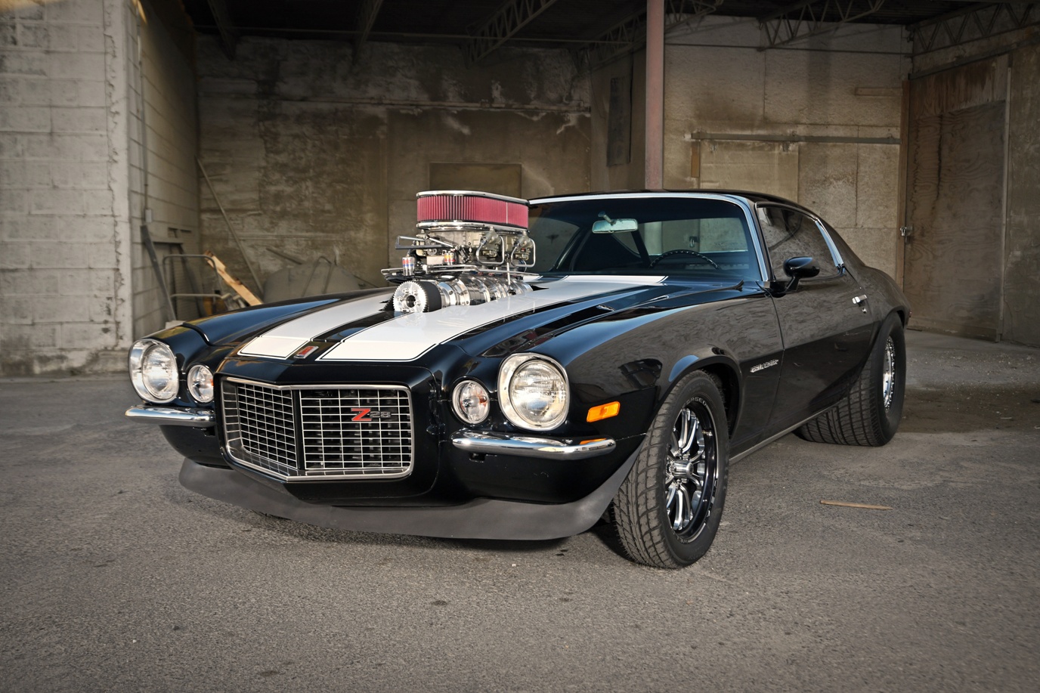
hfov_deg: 46.4
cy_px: 346
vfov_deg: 31.9
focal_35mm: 42
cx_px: 520
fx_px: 1213
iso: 250
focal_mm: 35
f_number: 5.6
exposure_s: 1/200
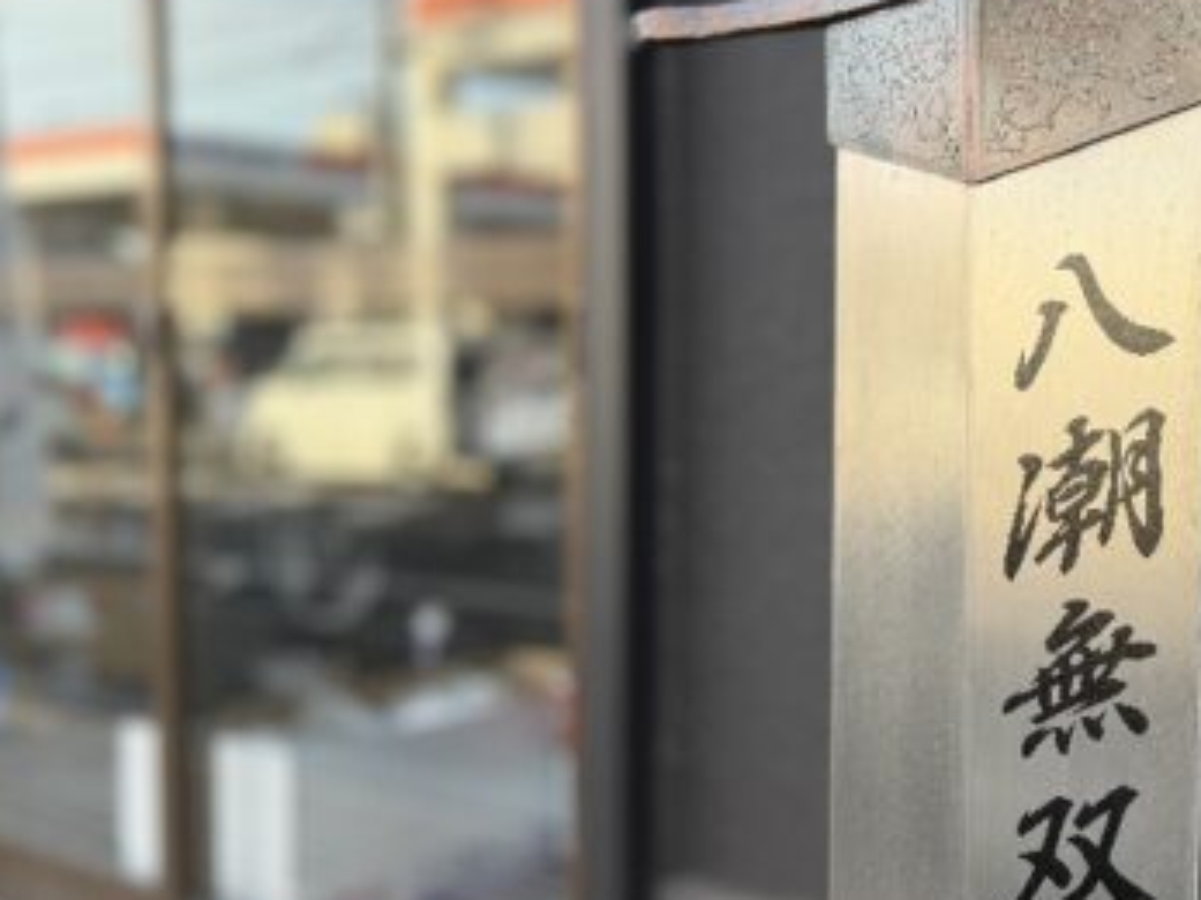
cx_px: 845
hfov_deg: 35.0
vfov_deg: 26.9
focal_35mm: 54
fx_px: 1873
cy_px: 573
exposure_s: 1/332
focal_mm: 6.76
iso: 80
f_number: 1.78
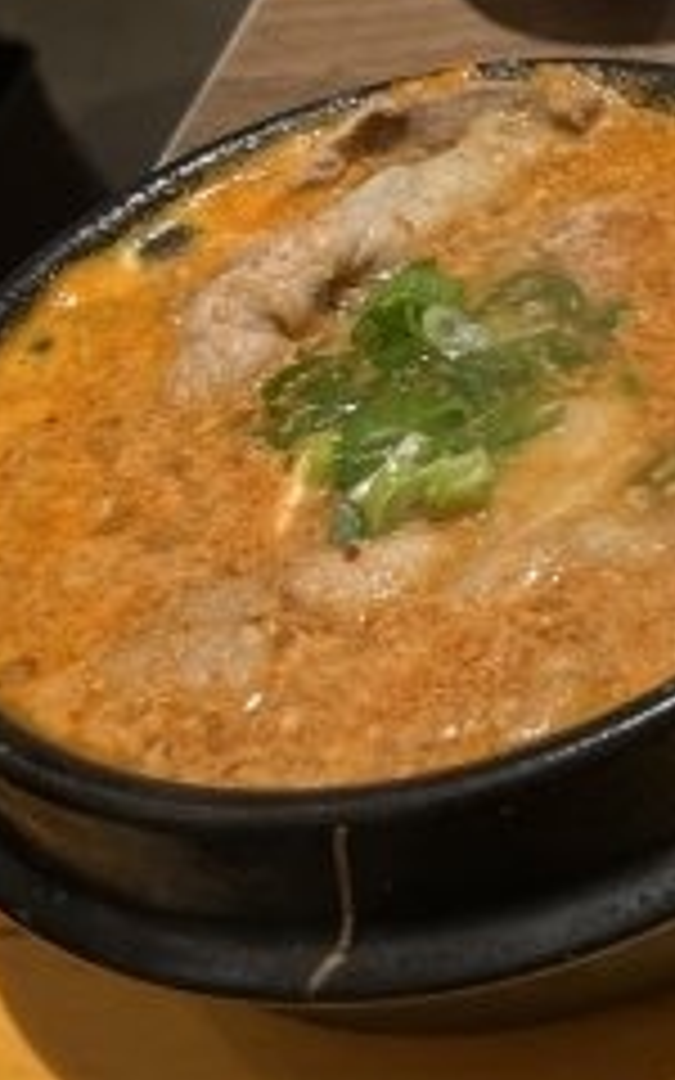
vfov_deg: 29.8
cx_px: 1310
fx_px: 2031
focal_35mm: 69
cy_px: 513
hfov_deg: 15.5
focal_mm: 5.7
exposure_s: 1/120
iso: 100
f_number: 1.5
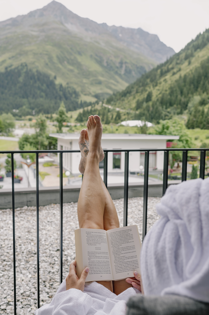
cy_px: 158
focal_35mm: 35
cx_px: 104
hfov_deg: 37.8
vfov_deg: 54.5
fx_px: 305
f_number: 4.5
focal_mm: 35
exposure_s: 1/320
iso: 320
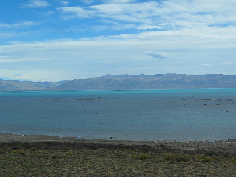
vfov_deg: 28.0
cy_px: 88
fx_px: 355
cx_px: 118
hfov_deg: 36.8
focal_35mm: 52
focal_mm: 9.3
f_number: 5
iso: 80
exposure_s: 1/750
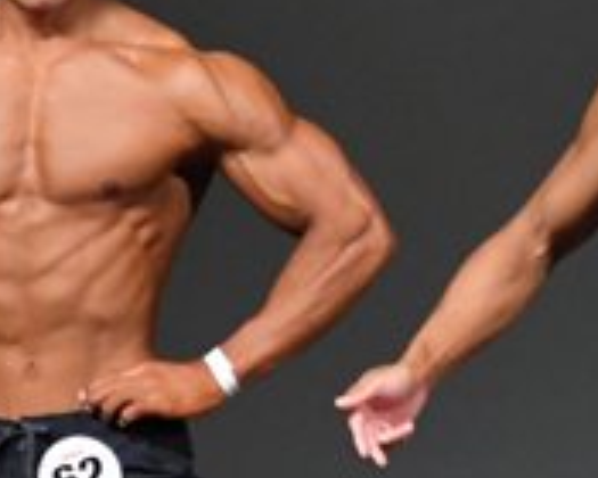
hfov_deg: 1.5
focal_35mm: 1306
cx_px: 1058
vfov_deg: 1.2
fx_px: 23114
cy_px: 512
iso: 4000
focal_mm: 210
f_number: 5.6
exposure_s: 1/400
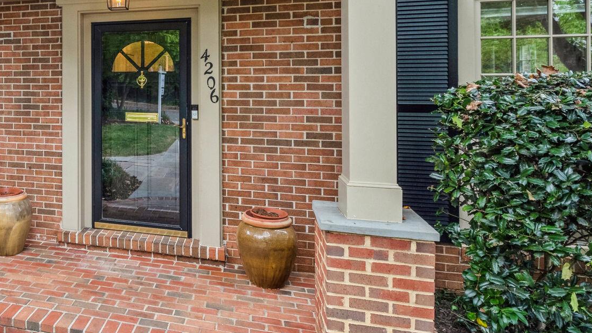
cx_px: 57
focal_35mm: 31
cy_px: 89
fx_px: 487
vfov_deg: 37.0
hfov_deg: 54.4
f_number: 8
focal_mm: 16
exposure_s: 1/40
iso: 640
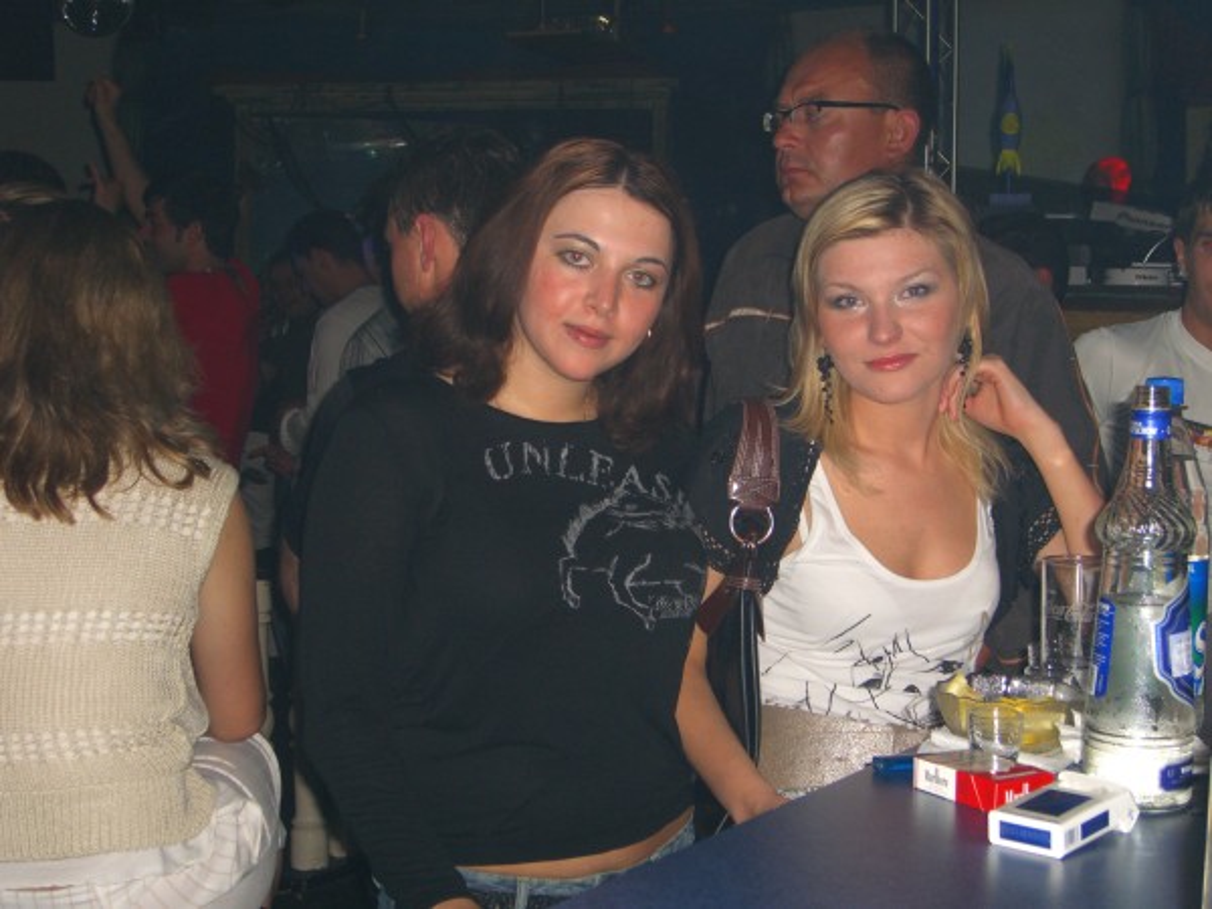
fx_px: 1996
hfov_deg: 33.8
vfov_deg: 25.7
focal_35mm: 57
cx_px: 606
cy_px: 454
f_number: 3.6
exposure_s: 1/60
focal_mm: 11.8
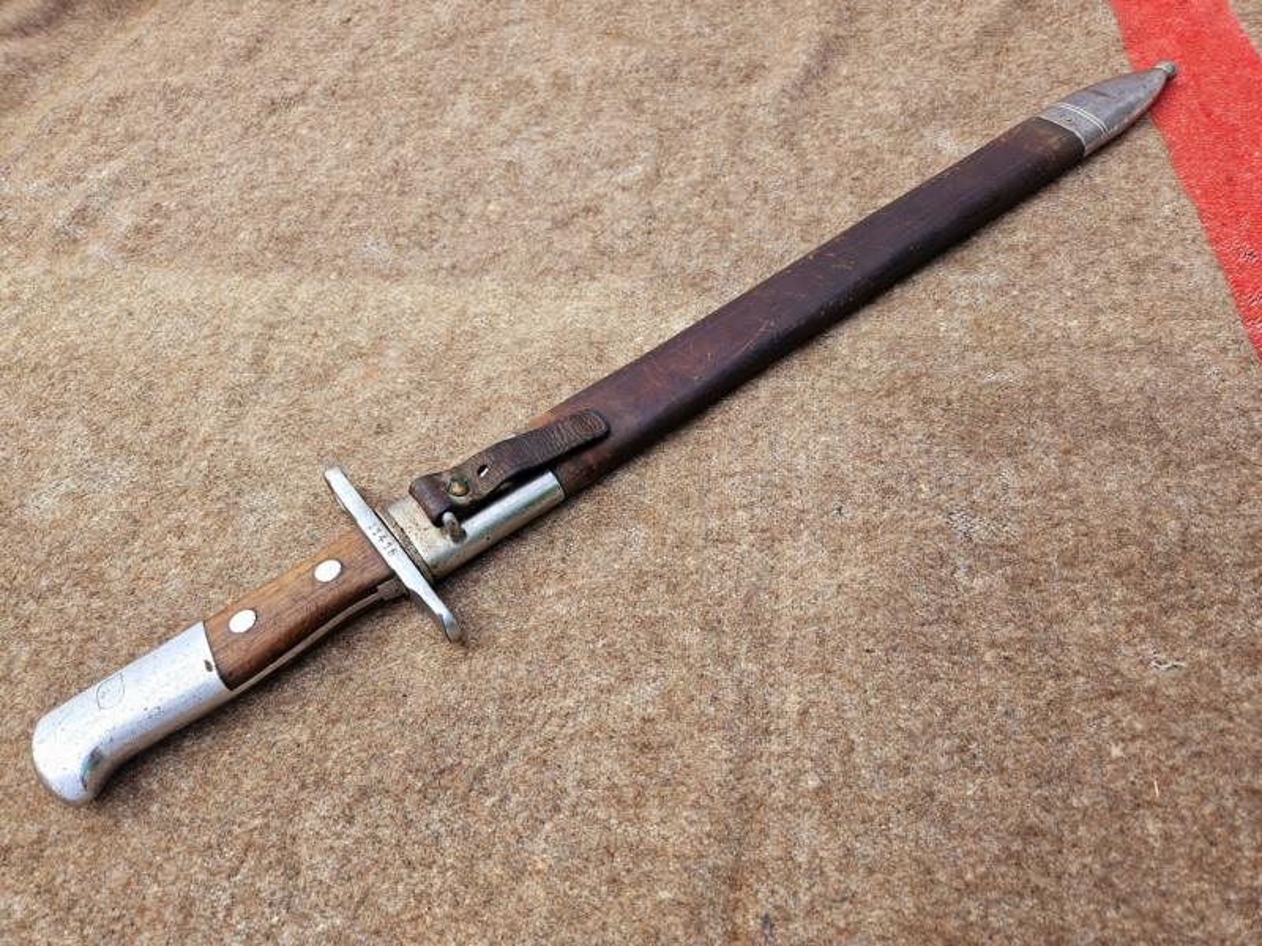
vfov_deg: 58.9
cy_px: 473
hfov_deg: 73.9
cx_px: 631
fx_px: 839
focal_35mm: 23
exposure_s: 1/472
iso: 25
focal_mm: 5.4
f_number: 1.8
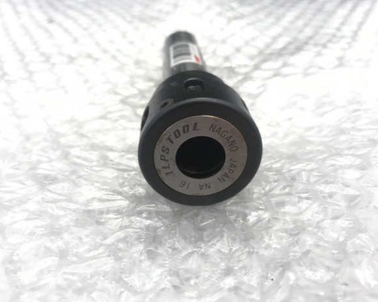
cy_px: 152
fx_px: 336
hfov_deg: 58.7
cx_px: 178
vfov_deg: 48.5
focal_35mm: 30
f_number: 1.8
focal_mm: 3.99
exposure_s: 1/24
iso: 40
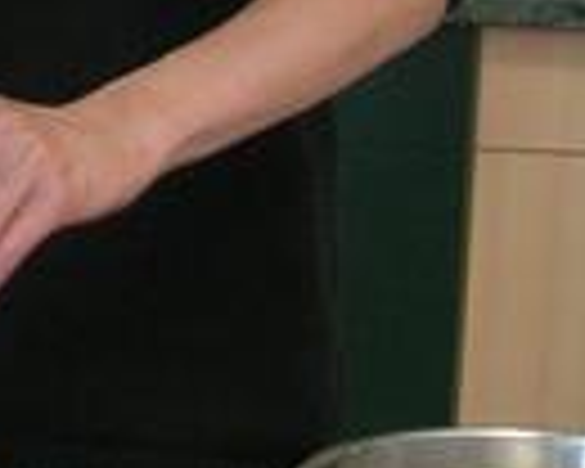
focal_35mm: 178
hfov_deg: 10.0
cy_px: -297
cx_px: -634
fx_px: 3082
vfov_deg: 8.4
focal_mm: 5.7
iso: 160
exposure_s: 1/45
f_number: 2.8
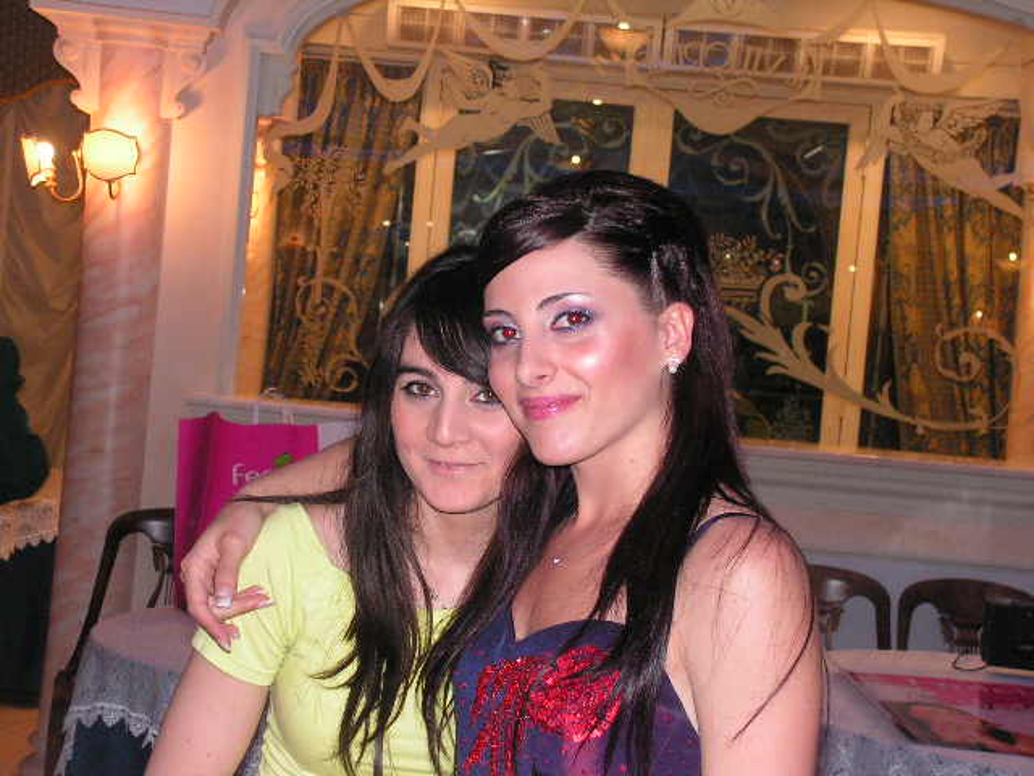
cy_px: 388
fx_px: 1882
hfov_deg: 30.7
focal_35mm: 63
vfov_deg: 23.3
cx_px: 517
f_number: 3.3
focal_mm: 10.6
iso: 200
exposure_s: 1/80
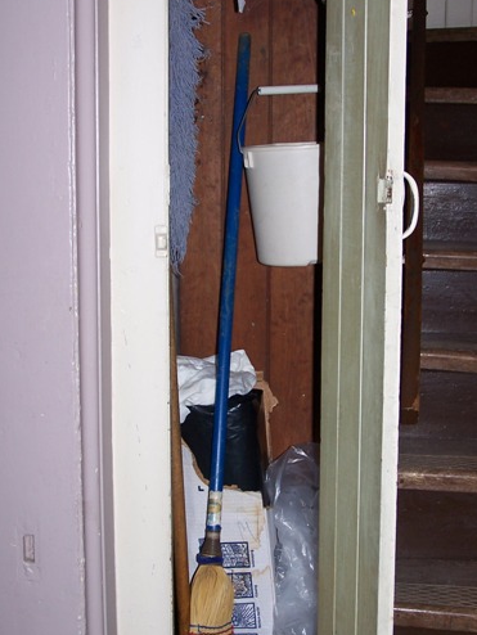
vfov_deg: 28.5
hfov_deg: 21.6
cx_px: 266
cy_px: 366
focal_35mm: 68
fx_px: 1248
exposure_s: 1/60
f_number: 3.2
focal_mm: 9.3
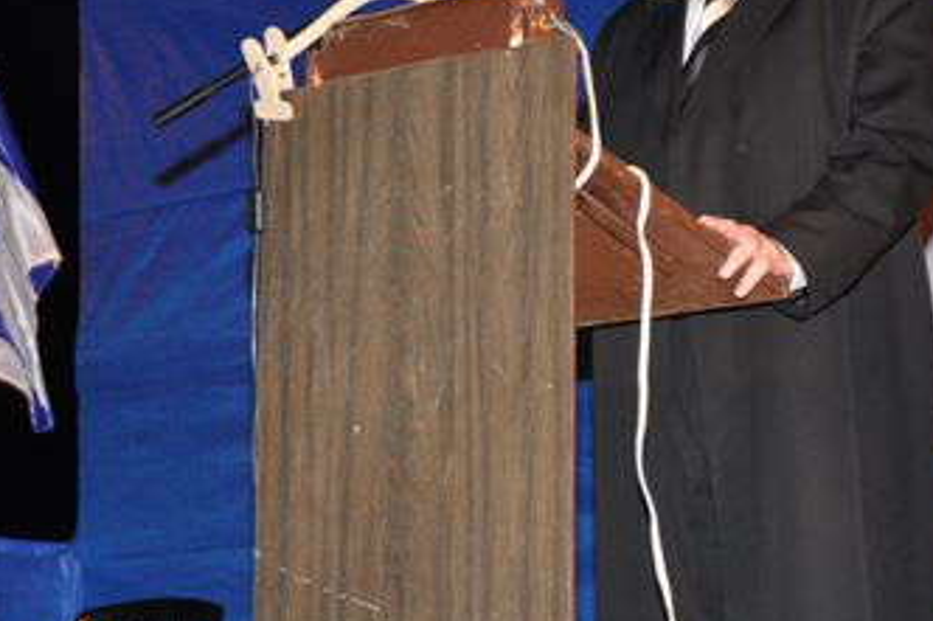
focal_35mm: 130
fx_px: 3366
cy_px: 221
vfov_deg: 10.5
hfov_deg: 15.7
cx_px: 301
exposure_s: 1/50
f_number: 4.8
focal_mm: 45
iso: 500
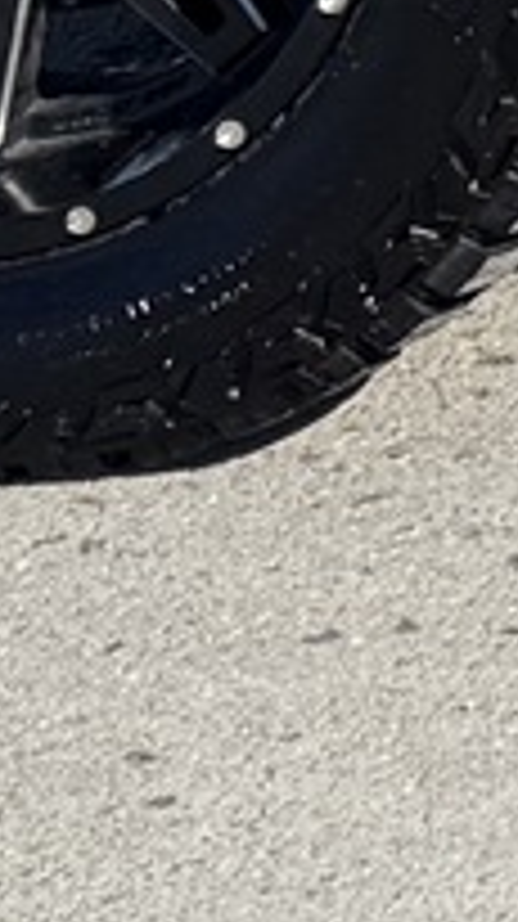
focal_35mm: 261
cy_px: -1727
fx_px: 6386
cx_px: 3266
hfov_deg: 3.8
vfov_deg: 7.4
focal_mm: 6.76
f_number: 1.78
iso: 80
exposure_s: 1/6711
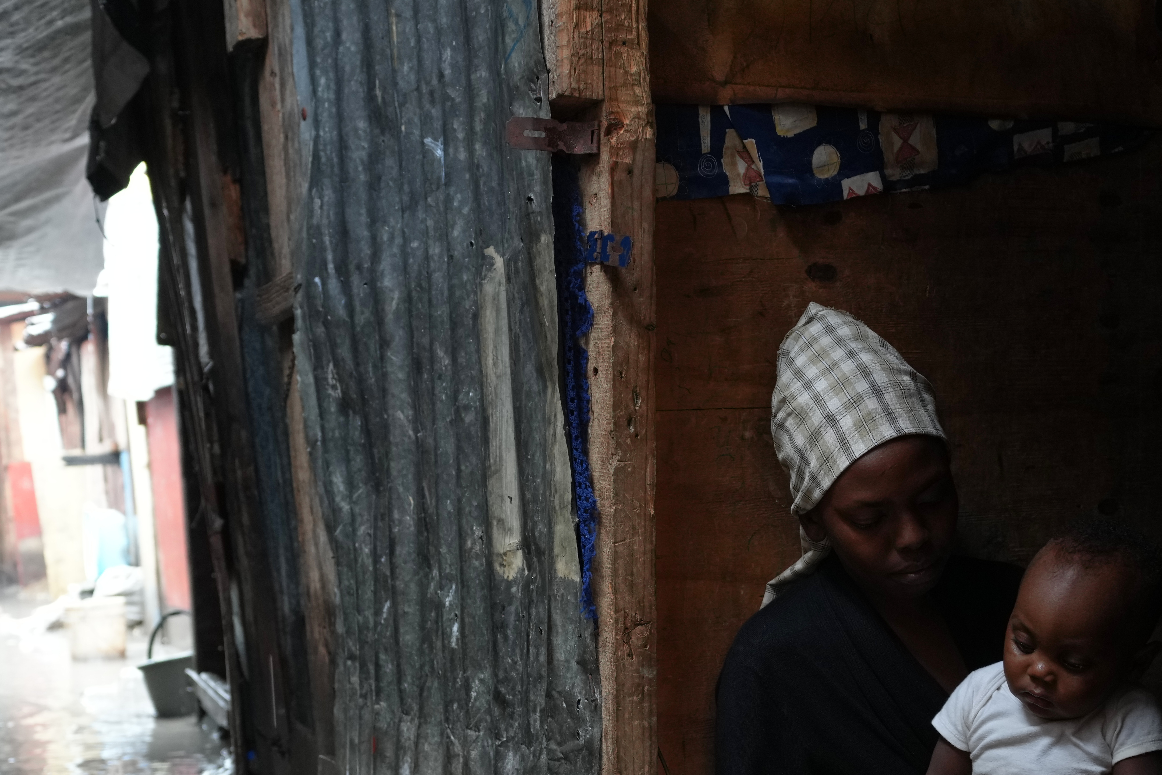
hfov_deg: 41.1
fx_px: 1549
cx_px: 541
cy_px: 662
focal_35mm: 48
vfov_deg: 27.3
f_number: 2.8
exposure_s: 1/80
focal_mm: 24
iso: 800
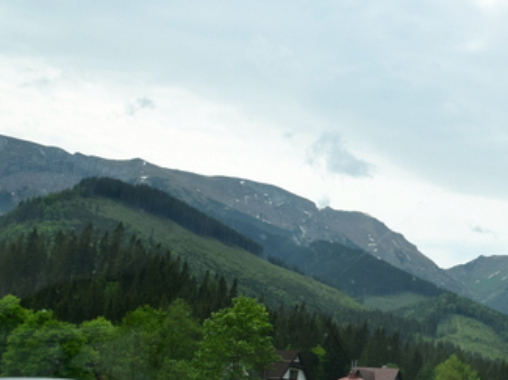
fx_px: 938
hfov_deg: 28.4
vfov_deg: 22.6
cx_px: 510
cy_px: 291
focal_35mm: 64
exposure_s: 1/400
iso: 400
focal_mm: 18
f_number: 11
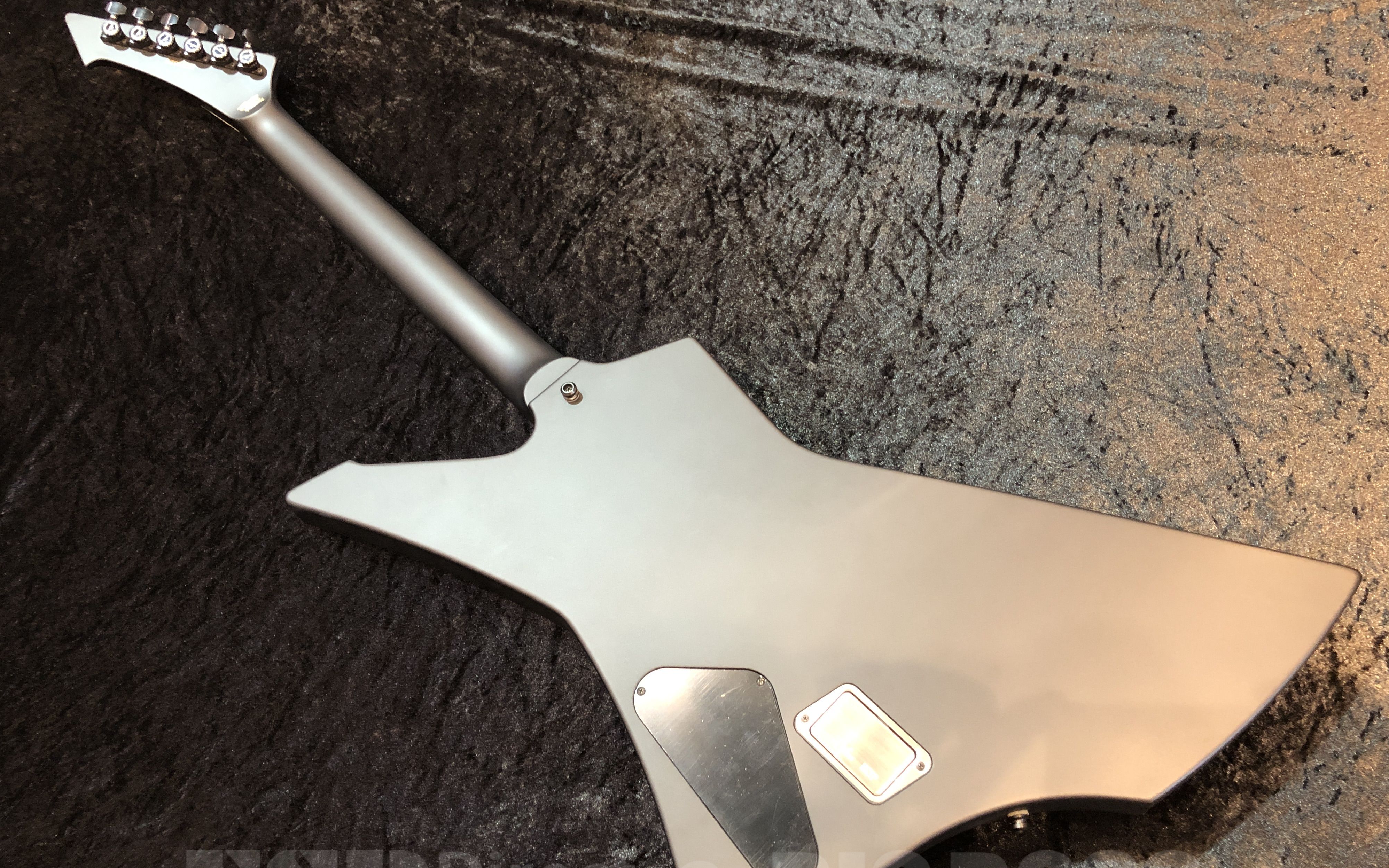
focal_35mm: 30
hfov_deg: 62.9
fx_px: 1136
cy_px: 465
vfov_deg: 41.8
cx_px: 695
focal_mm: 3.99
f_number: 1.8
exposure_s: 1/7
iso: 100
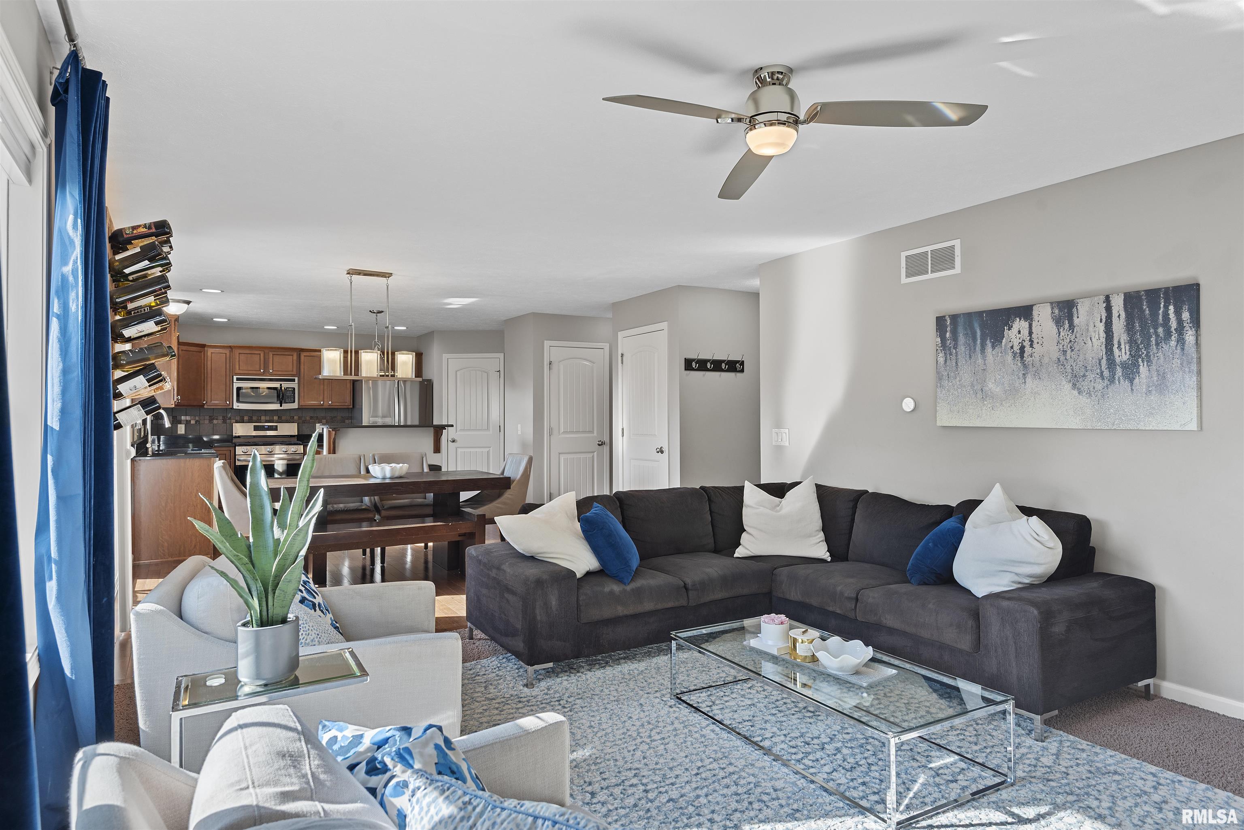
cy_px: 415
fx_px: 726
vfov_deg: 59.5
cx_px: 622
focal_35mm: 21
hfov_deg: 81.2
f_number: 8
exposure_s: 1/8
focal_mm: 21
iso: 250
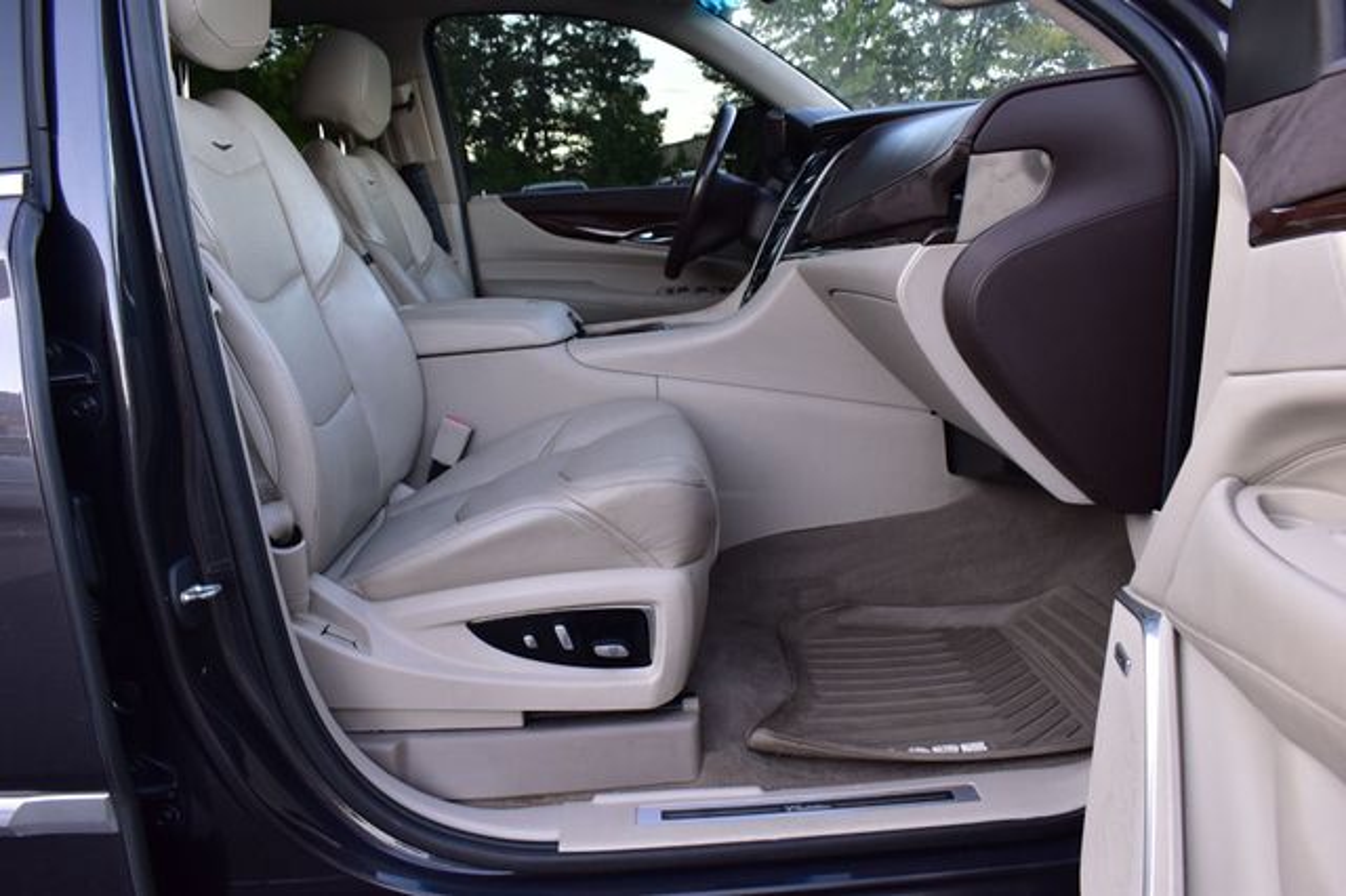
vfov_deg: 47.9
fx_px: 1009
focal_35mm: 27
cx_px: 673
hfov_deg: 67.4
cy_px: 448
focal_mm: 18
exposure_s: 1/30
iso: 400
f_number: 7.1
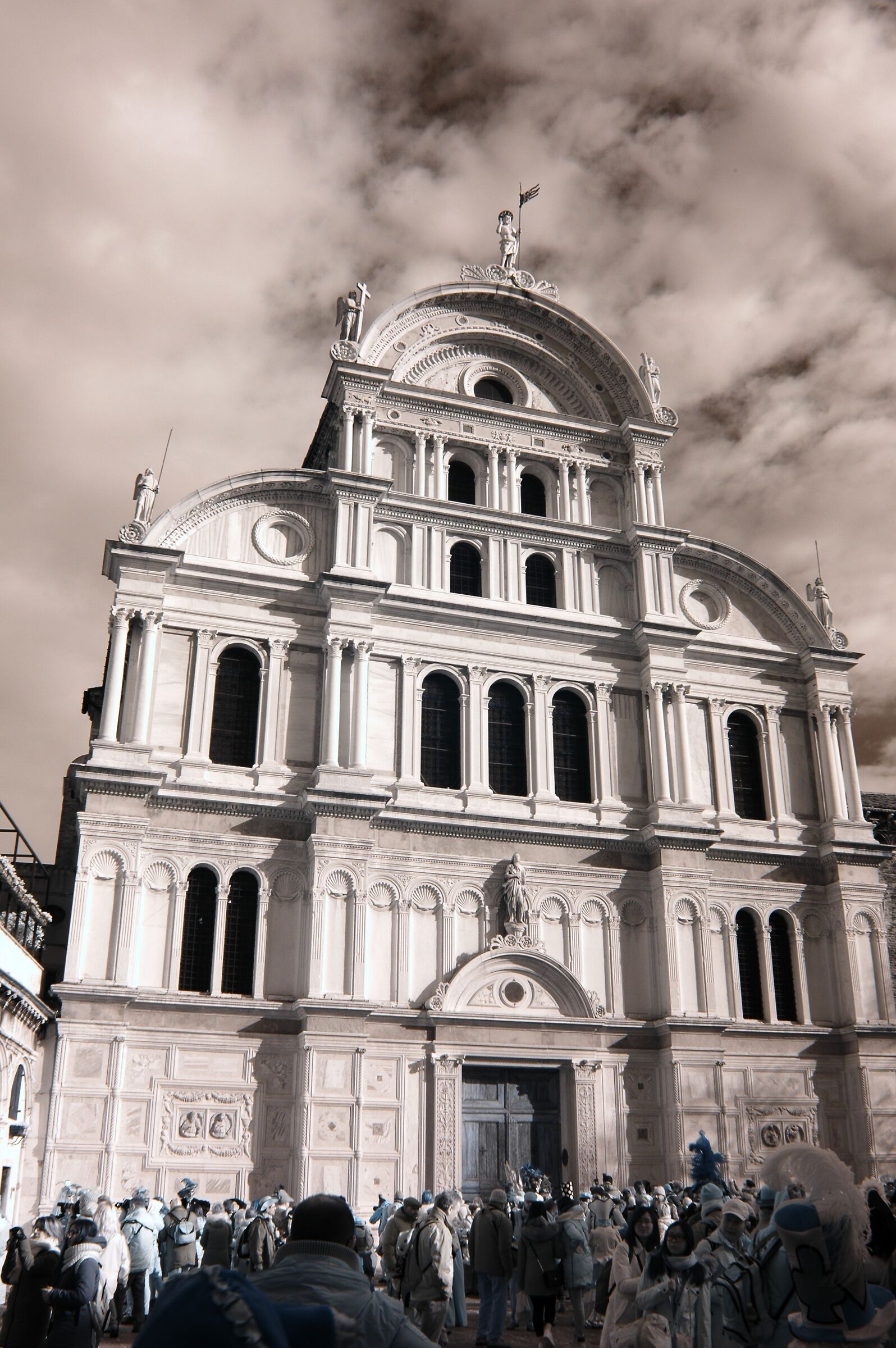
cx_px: 448
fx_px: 1234
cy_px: 674
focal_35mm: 33
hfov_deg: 39.9
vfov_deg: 57.3
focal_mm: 22
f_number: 11
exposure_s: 1/100
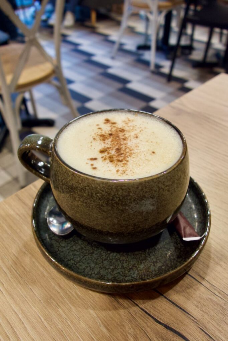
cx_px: 114
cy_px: 170
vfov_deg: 65.5
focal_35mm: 28
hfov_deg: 46.4
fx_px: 266
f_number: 4
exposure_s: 1/30
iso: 640
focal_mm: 10.4
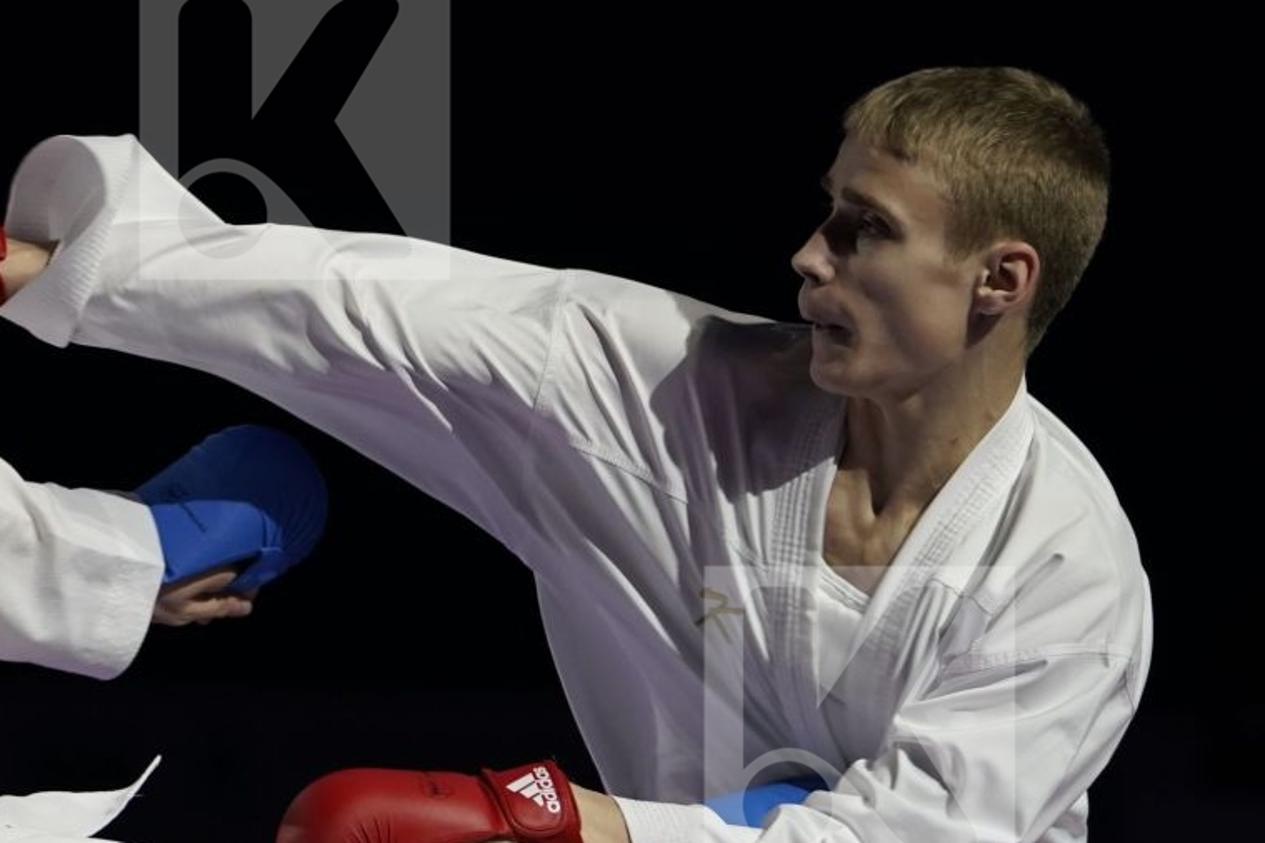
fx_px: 10084
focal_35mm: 287
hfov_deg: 7.2
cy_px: 718
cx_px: 295
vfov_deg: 4.8
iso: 1250
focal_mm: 121
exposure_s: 1/1000
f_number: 2.8
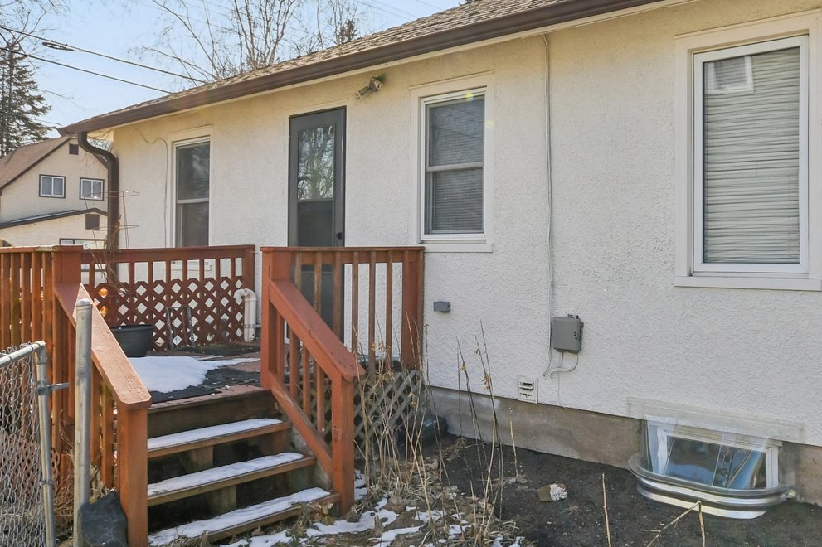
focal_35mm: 31
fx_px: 708
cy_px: 237
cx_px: 557
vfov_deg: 42.2
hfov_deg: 58.8
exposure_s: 1/1250
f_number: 6.3
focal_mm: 10
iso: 400
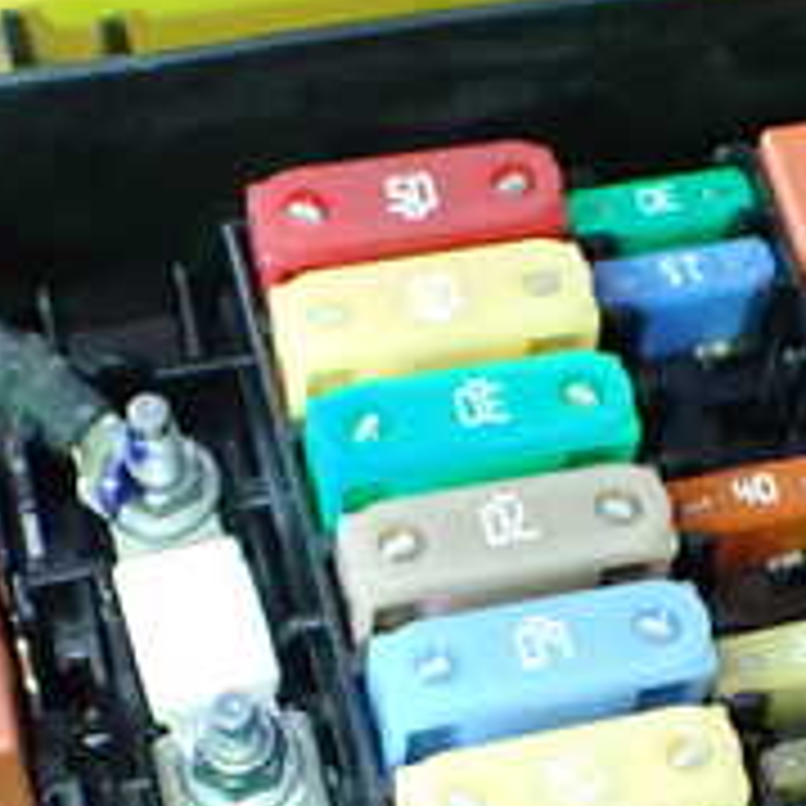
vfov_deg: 19.0
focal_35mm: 89
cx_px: 648
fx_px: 2345
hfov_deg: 19.3
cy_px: 806
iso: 800
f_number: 2.3
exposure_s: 1/60
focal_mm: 5.4
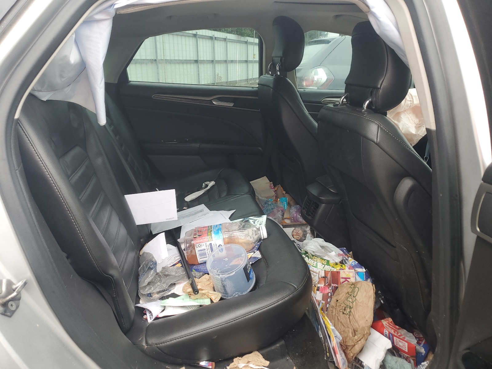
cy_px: 184
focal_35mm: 26
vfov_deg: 53.1
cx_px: 246
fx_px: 370
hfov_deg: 67.3
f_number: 1.5
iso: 50
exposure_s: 1/169
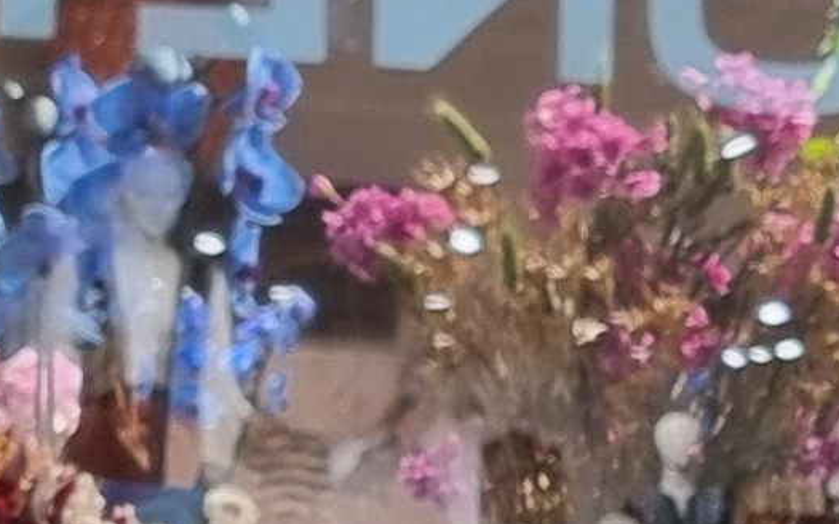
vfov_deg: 6.7
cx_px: 2050
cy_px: 514
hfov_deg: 9.5
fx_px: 4435
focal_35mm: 194
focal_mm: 6.7
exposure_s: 1/100
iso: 125
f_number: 1.8
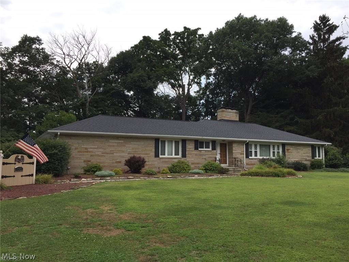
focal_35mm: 29
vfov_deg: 48.2
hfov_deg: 61.7
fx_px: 292
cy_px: 131
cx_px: 174
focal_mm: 4.15
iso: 32
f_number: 2.2
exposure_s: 1/1522
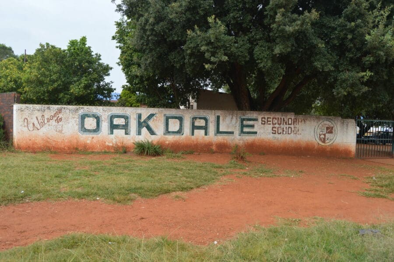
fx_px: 295
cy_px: 131
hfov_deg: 67.4
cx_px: 197
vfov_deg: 47.8
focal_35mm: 27
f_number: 7.1
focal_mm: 18
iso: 100
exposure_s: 1/200
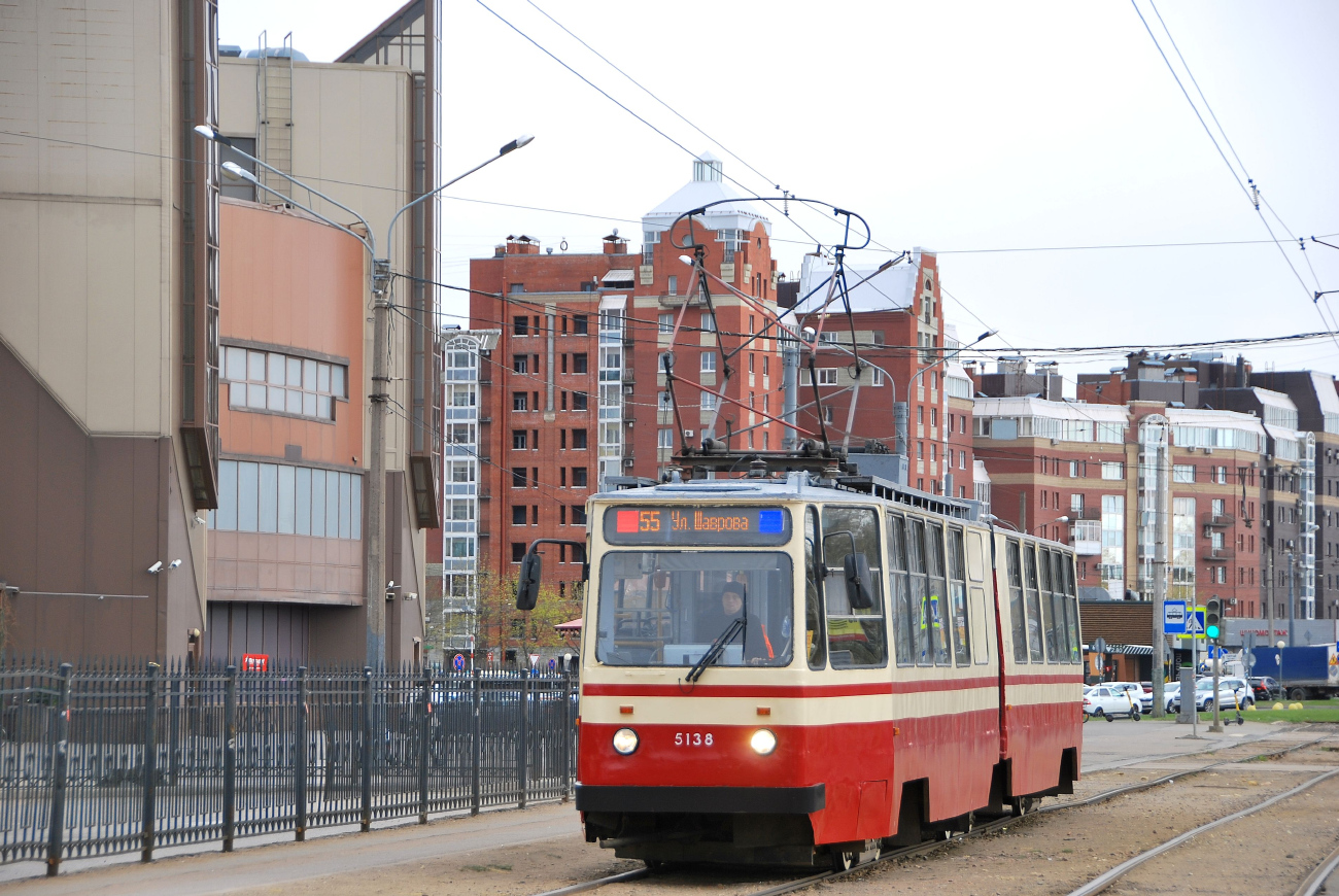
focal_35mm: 135
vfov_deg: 10.2
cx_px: 670
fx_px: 5027
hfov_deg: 15.2
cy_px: 448
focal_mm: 90
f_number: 5.3
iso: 100
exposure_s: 1/200
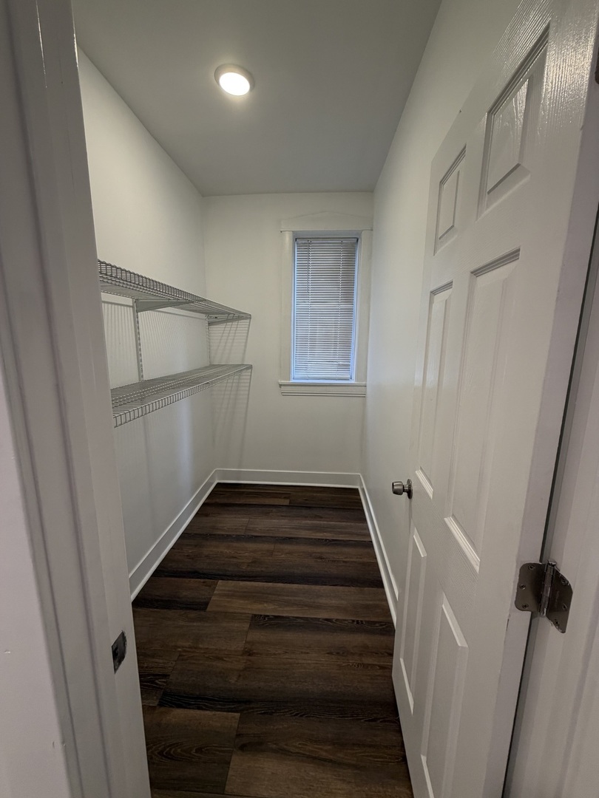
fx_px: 323
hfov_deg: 85.7
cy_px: 399
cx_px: 300
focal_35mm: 14
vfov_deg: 102.1
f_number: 2.2
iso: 200
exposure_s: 1/120
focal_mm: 2.22
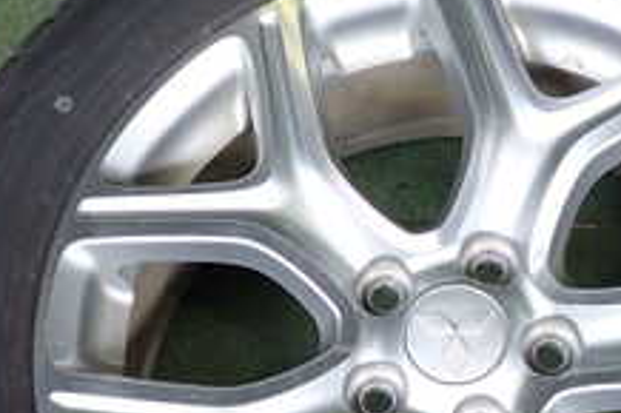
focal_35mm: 86
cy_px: 390
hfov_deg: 23.6
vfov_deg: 15.6
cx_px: 407
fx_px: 1482
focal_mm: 5.4
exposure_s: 1/125
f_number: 2.3
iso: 160
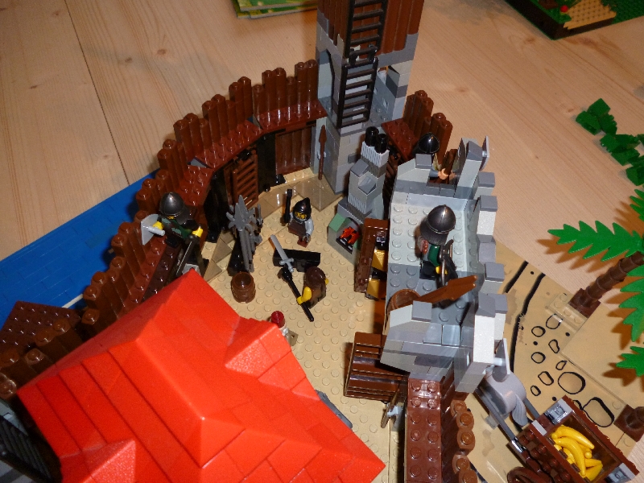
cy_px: 242
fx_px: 521
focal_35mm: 28
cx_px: 322
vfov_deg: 49.7
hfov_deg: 63.4
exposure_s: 1/60
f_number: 3.1
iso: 160
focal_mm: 5
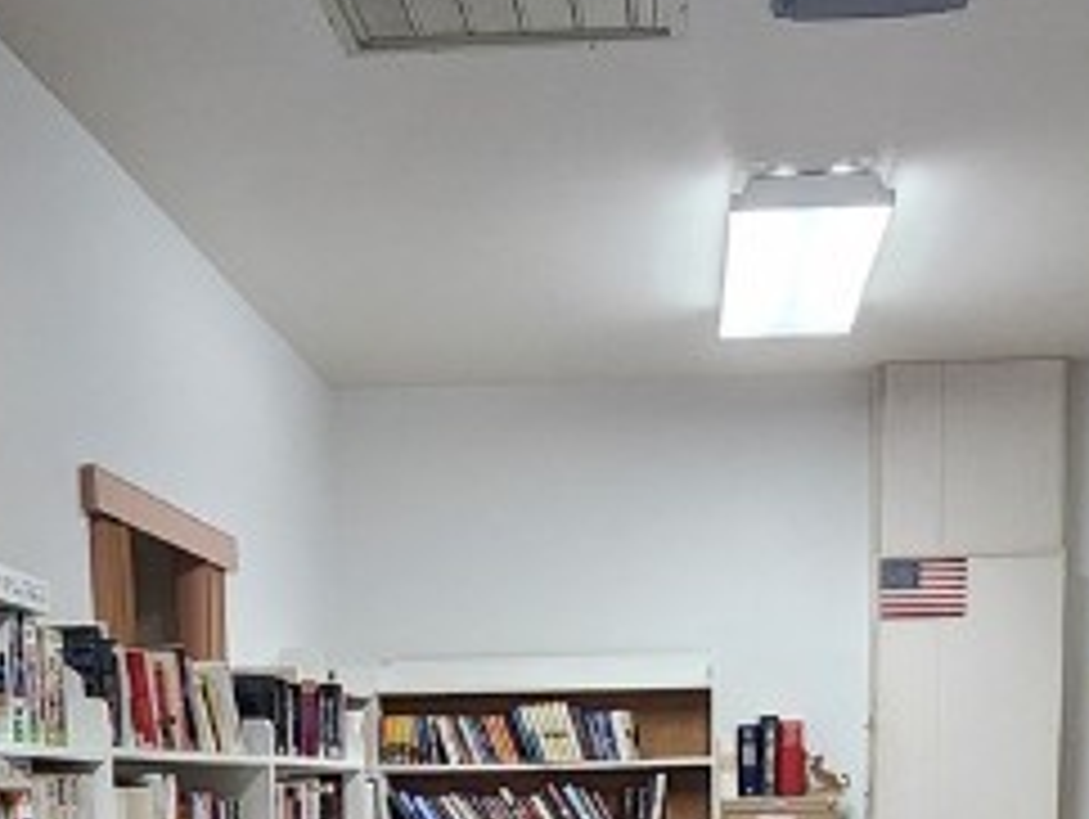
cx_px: 580
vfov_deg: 23.4
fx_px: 1732
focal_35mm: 55
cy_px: 1080
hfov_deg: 34.9
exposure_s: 1/60
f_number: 2.2
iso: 400
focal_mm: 2.2
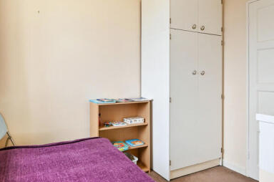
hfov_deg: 73.3
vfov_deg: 52.9
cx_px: 114
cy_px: 82
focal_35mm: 24
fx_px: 182
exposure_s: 1/5
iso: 400
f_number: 9
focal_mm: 14
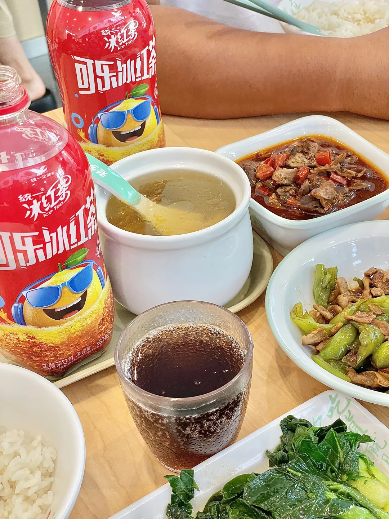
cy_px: 260
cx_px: 194
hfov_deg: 28.0
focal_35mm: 52
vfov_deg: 36.8
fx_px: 779
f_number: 2
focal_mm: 6
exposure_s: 1/99
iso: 160
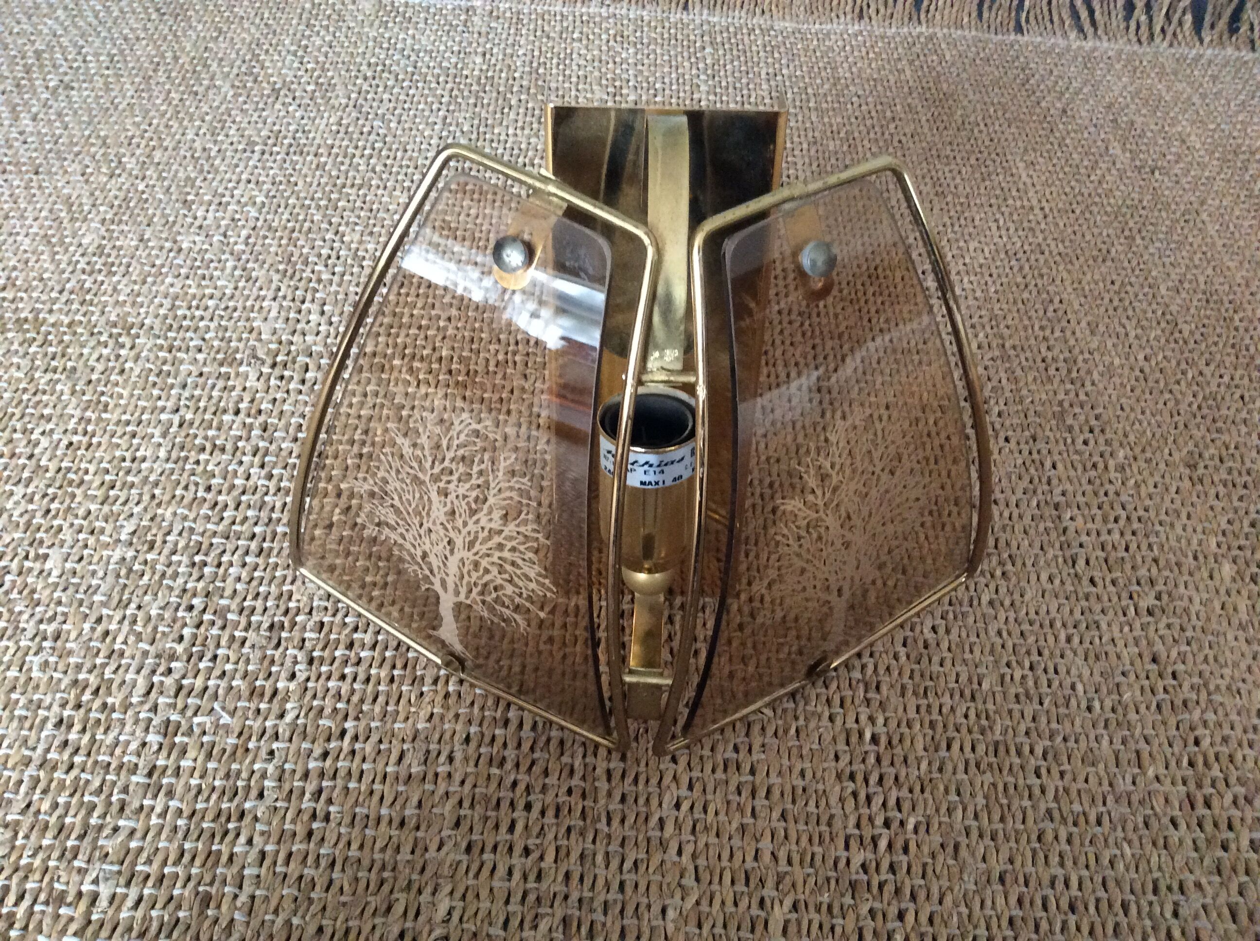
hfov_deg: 56.9
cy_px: 470
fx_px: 1163
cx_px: 630
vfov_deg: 44.1
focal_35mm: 32
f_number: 2.4
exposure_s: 1/17
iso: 250
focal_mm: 3.3
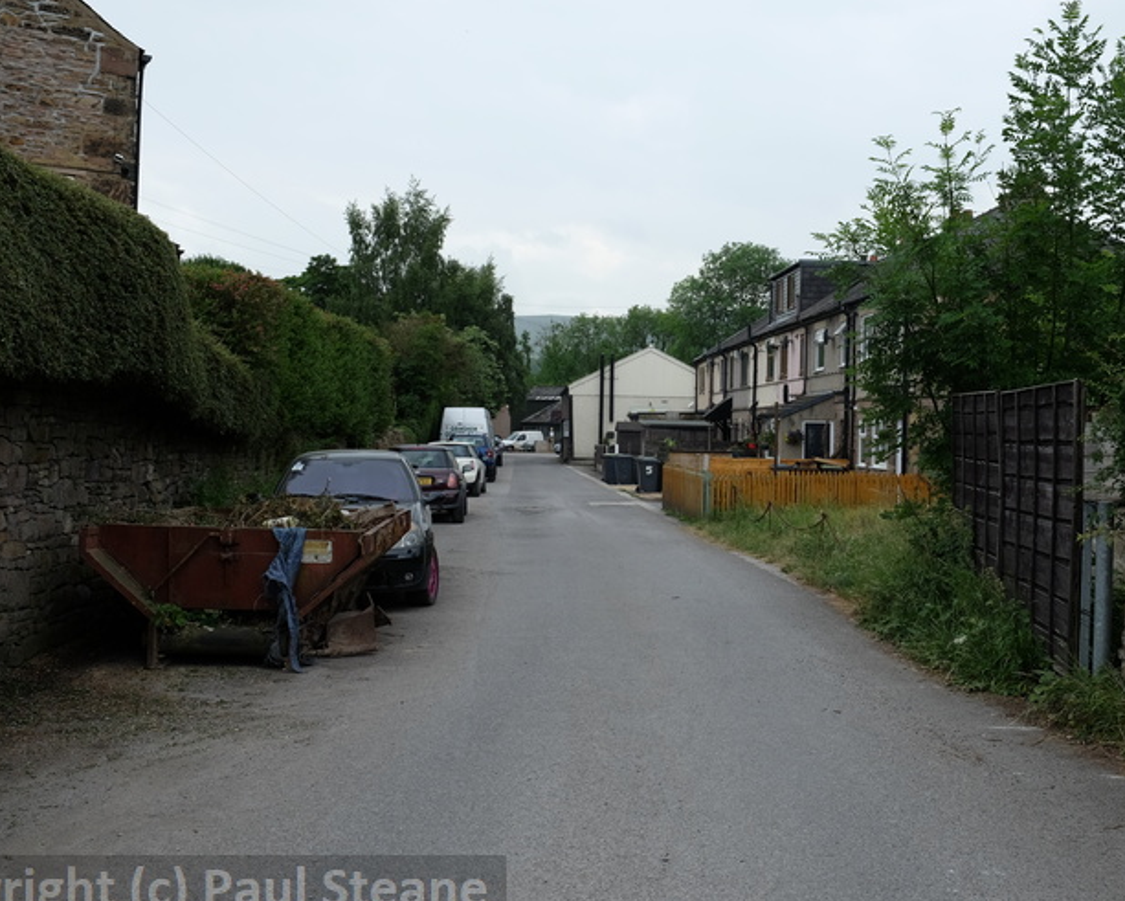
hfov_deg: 45.8
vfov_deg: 37.4
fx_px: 1332
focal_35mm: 40
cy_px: 453
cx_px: 593
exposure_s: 1/140
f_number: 5.6
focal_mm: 22.3
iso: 200
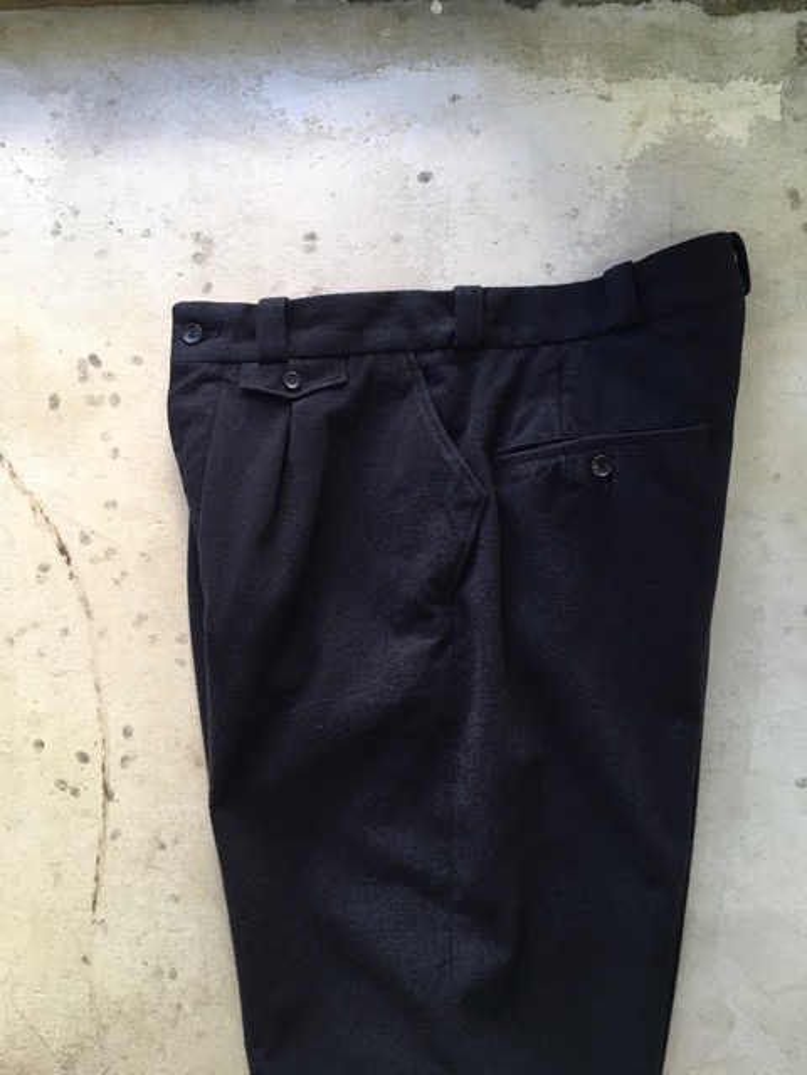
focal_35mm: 29
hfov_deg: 48.2
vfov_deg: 61.7
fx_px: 901
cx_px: 404
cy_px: 538
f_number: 2.2
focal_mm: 4.15
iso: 40
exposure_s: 1/30
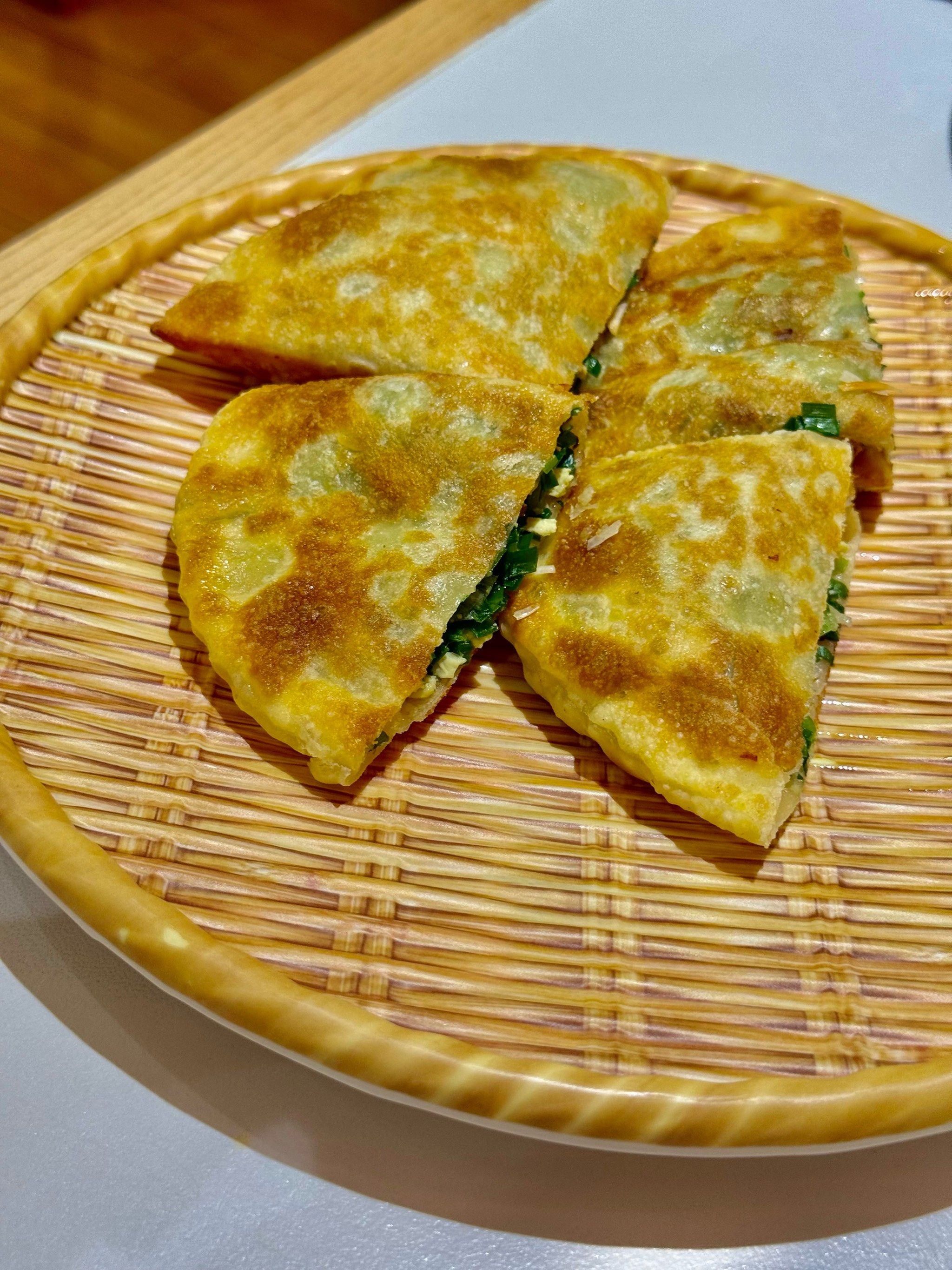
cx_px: 476
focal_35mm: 48
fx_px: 1760
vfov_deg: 39.7
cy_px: 635
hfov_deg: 30.3
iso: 64
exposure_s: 1/50
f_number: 1.78
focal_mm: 6.76
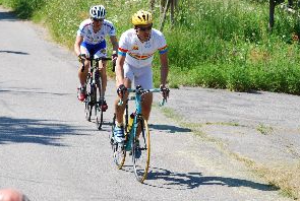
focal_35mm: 224
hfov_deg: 9.2
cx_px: 142
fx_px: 1870
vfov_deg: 6.2
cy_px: 62
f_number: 9
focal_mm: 98
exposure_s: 1/125
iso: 100
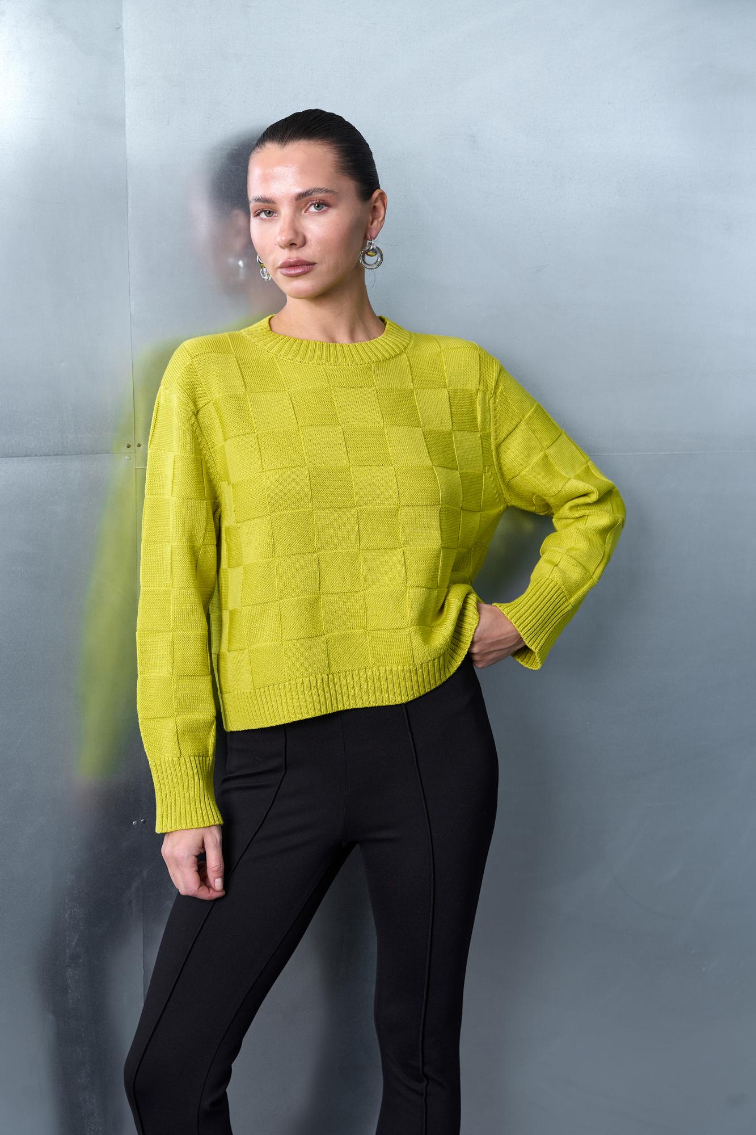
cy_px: 568
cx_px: 378
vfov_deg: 37.7
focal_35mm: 53
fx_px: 1660
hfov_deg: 25.7
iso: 125
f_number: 5.6
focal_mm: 52.7
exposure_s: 1/160
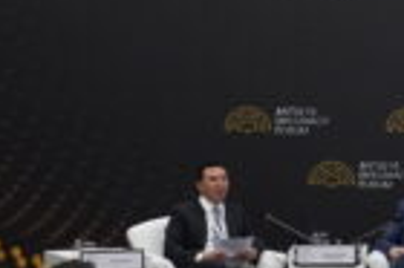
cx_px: 773
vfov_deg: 8.1
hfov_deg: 11.1
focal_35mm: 170
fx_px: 1906
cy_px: 143
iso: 3200
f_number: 4
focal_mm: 34
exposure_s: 1/160
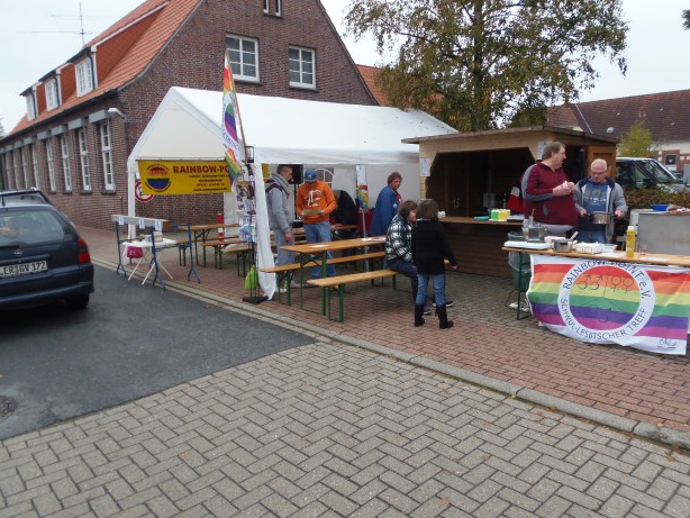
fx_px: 499
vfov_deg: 54.9
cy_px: 269
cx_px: 335
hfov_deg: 69.4
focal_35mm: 25
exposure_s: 1/200
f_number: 2.9
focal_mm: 4.3
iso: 64
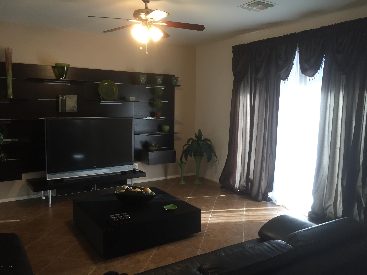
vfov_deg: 48.2
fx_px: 307
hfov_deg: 61.7
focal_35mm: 29
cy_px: 138
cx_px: 184
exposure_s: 1/30
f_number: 2.2
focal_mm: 4.15
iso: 80
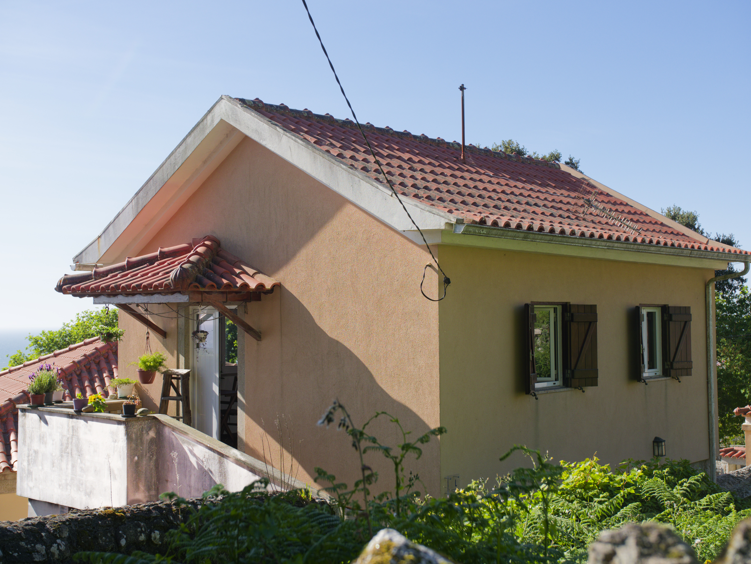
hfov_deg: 37.5
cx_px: 376
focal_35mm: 51
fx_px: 1106
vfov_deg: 28.6
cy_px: 282
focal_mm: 25
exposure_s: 1/1000
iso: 200
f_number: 4
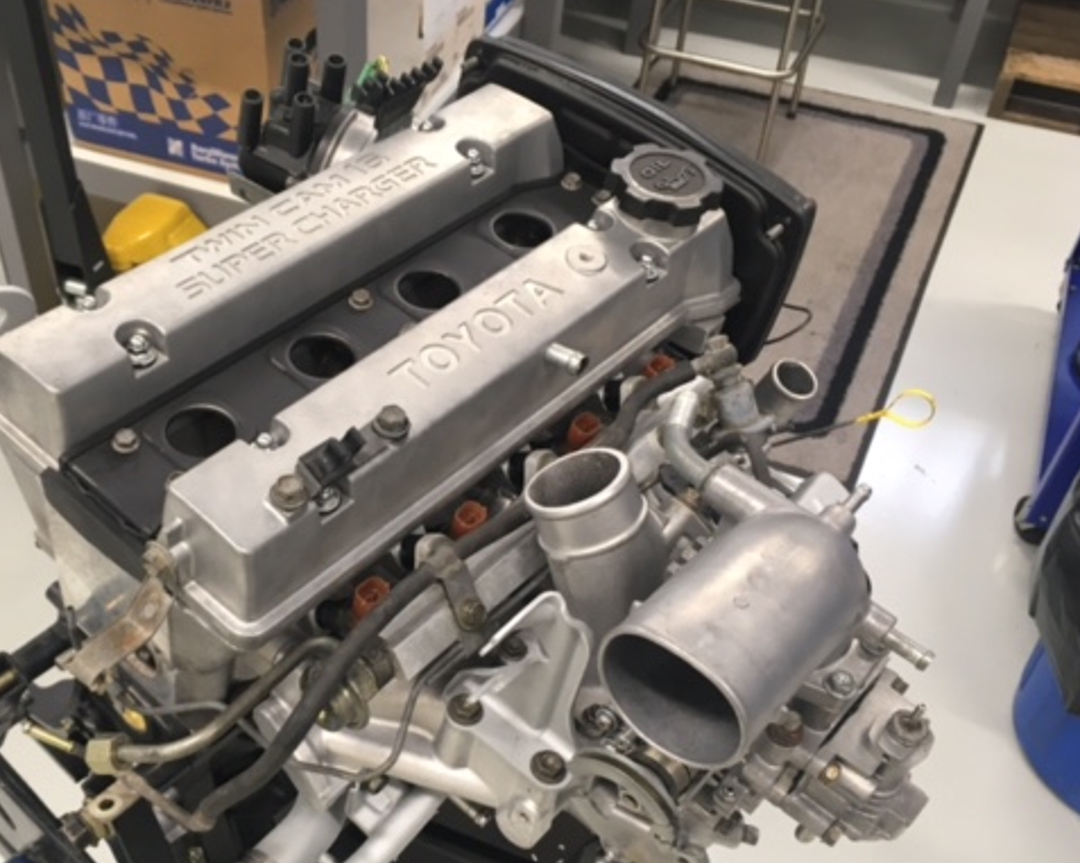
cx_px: 396
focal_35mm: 38
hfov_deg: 47.5
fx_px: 1214
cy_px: 521
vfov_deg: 38.9
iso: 80
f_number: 2.2
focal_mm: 4.15
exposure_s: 1/33
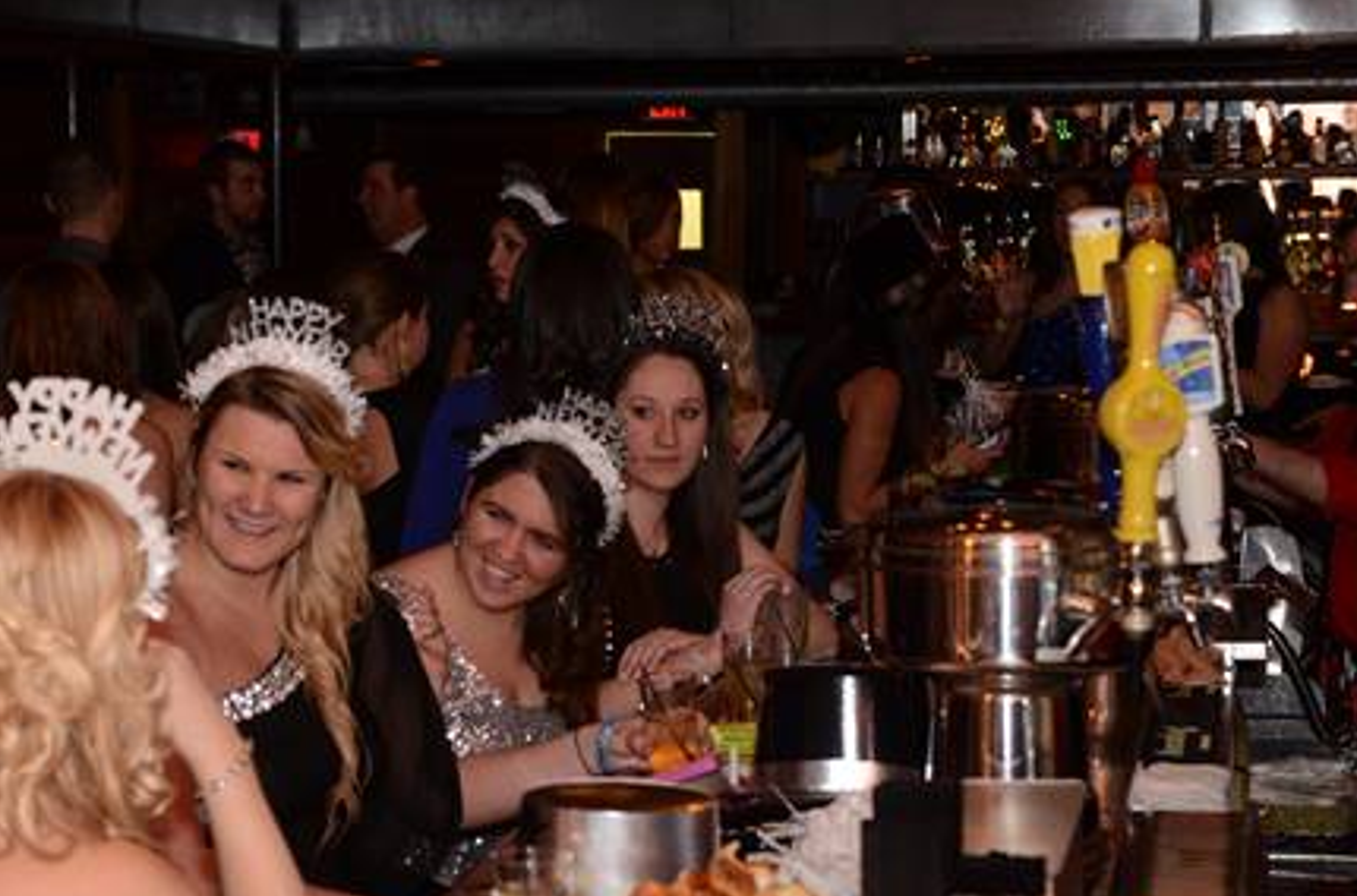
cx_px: 511
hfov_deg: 21.3
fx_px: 3608
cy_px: 439
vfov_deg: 14.2
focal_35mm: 96
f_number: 4.5
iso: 1250
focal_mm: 50
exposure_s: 1/60
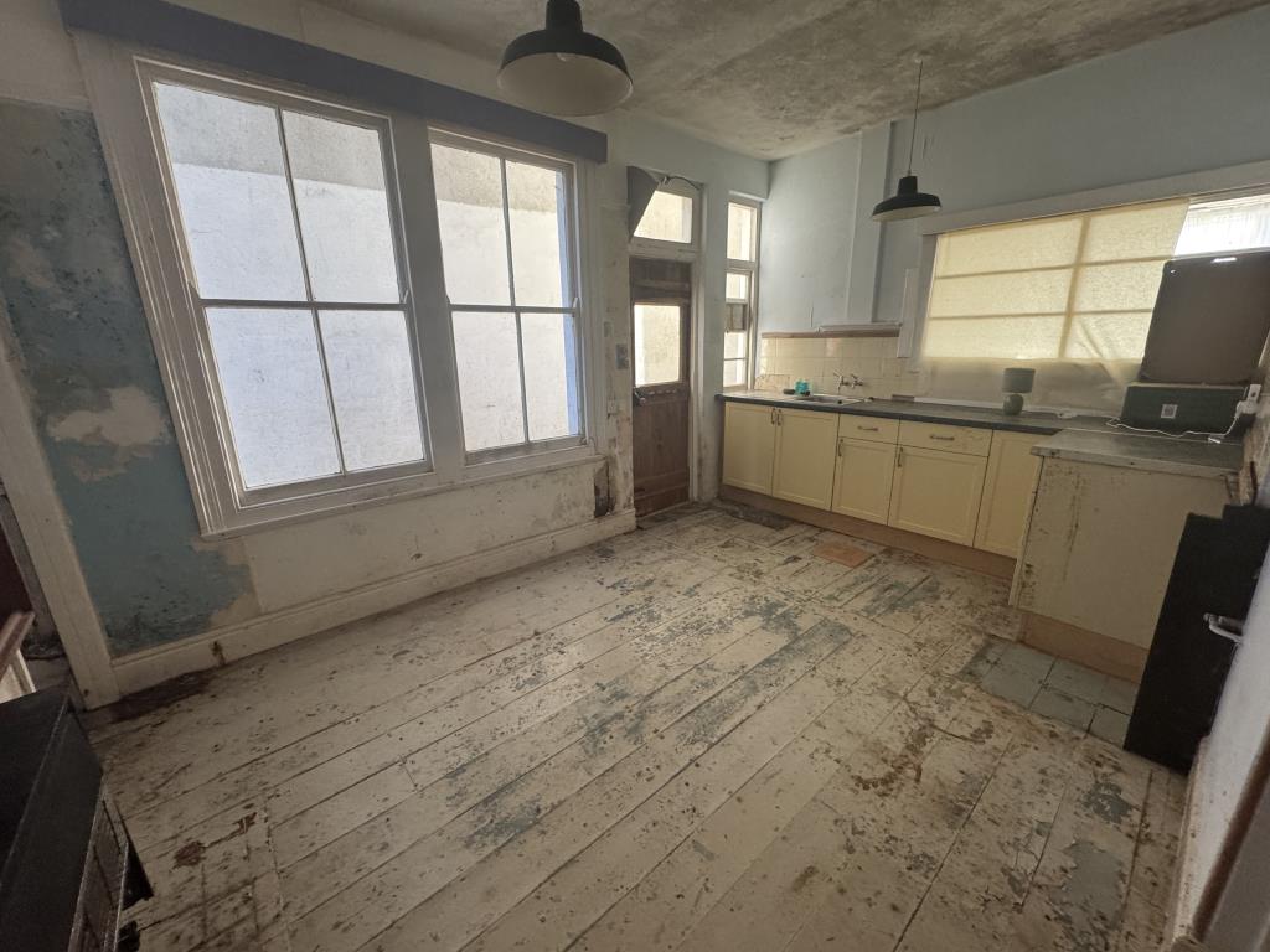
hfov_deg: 102.1
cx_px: 635
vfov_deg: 85.7
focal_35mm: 14
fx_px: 514
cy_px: 476
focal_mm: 2.22
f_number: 2.2
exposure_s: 1/99
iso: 250
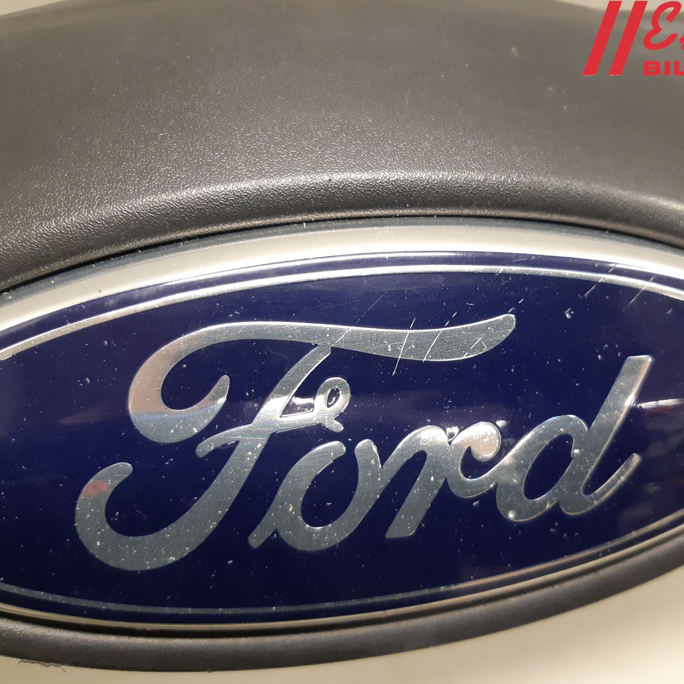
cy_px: 345
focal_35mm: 31
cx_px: 398
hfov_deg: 52.3
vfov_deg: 52.5
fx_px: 693
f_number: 1.7
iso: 250
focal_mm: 3.93
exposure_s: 1/33
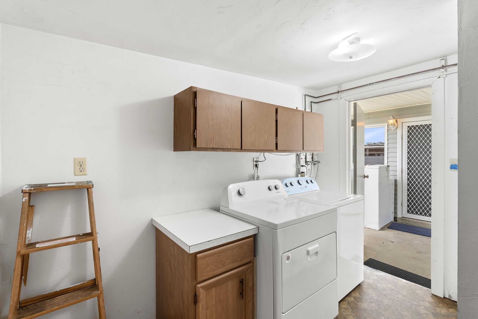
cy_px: 160
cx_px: 239
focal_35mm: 16
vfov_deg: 73.8
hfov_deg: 96.7
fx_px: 213
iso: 500
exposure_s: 1/15
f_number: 8
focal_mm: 16
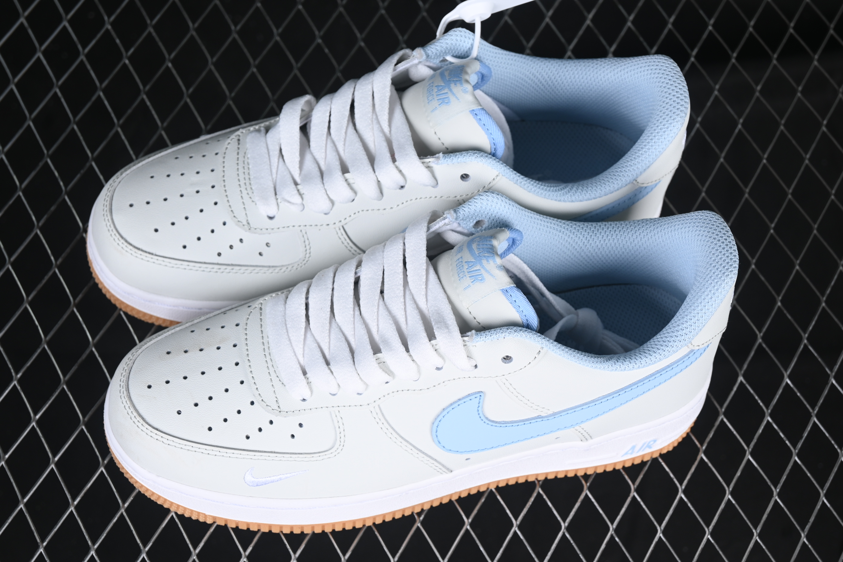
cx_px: 422
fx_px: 1756
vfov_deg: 18.2
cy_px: 281
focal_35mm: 75
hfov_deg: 27.0
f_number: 7.1
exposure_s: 1/80
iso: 160
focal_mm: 50
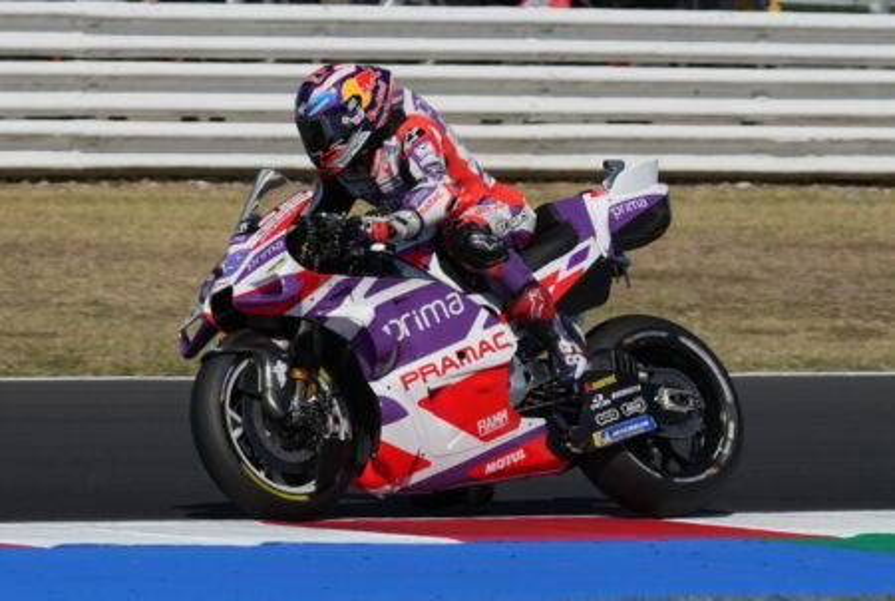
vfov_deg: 6.3
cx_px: 448
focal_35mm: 220
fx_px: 5480
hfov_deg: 9.3
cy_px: 300
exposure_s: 1/2000
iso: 320
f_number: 9
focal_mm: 220
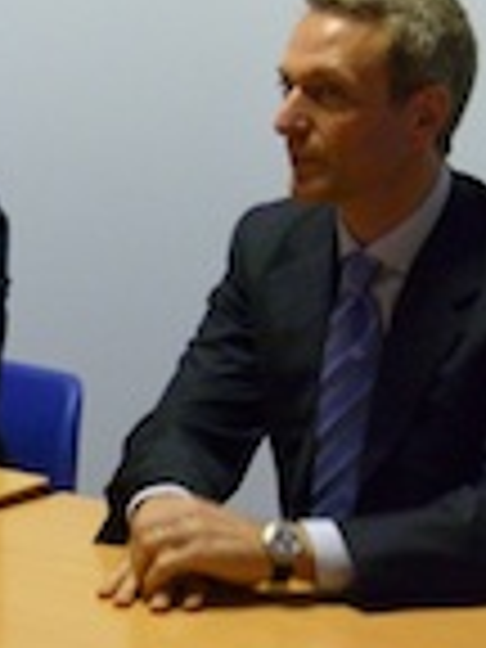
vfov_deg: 12.2
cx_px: -99
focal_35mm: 161
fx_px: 3014
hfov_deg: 9.1
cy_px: 58
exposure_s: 1/15
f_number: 4.1
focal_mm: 10.4
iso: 400
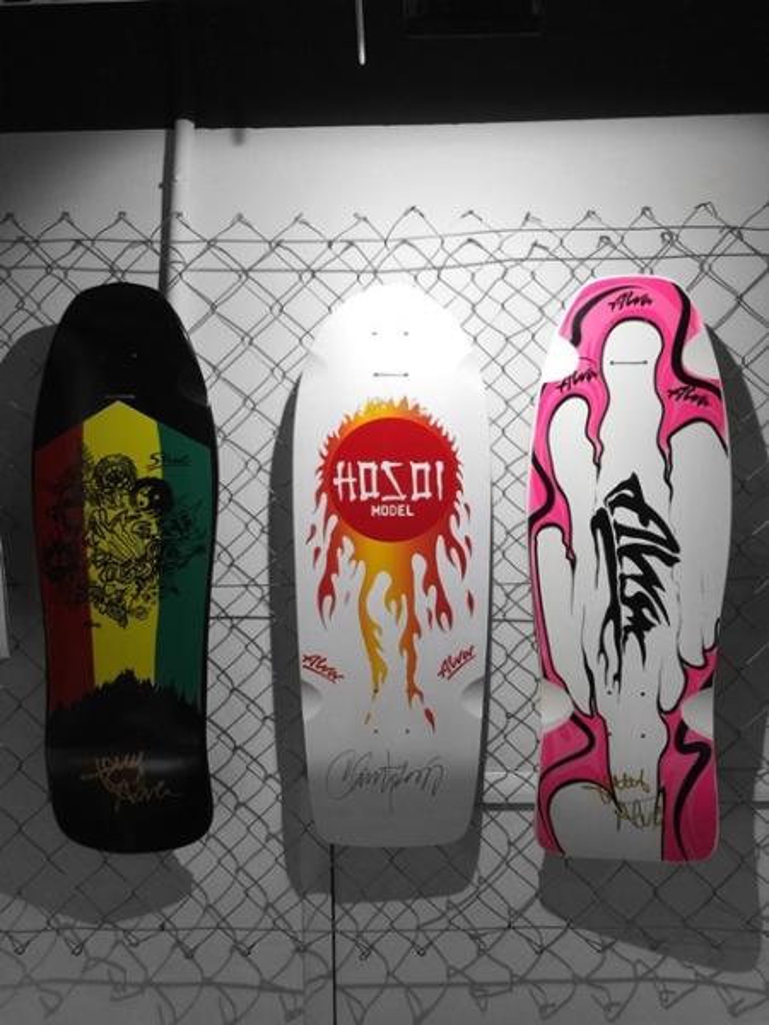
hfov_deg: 48.2
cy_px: 512
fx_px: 859
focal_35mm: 29
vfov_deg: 61.7
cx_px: 384
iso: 40
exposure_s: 1/33
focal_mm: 4.15
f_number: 2.2
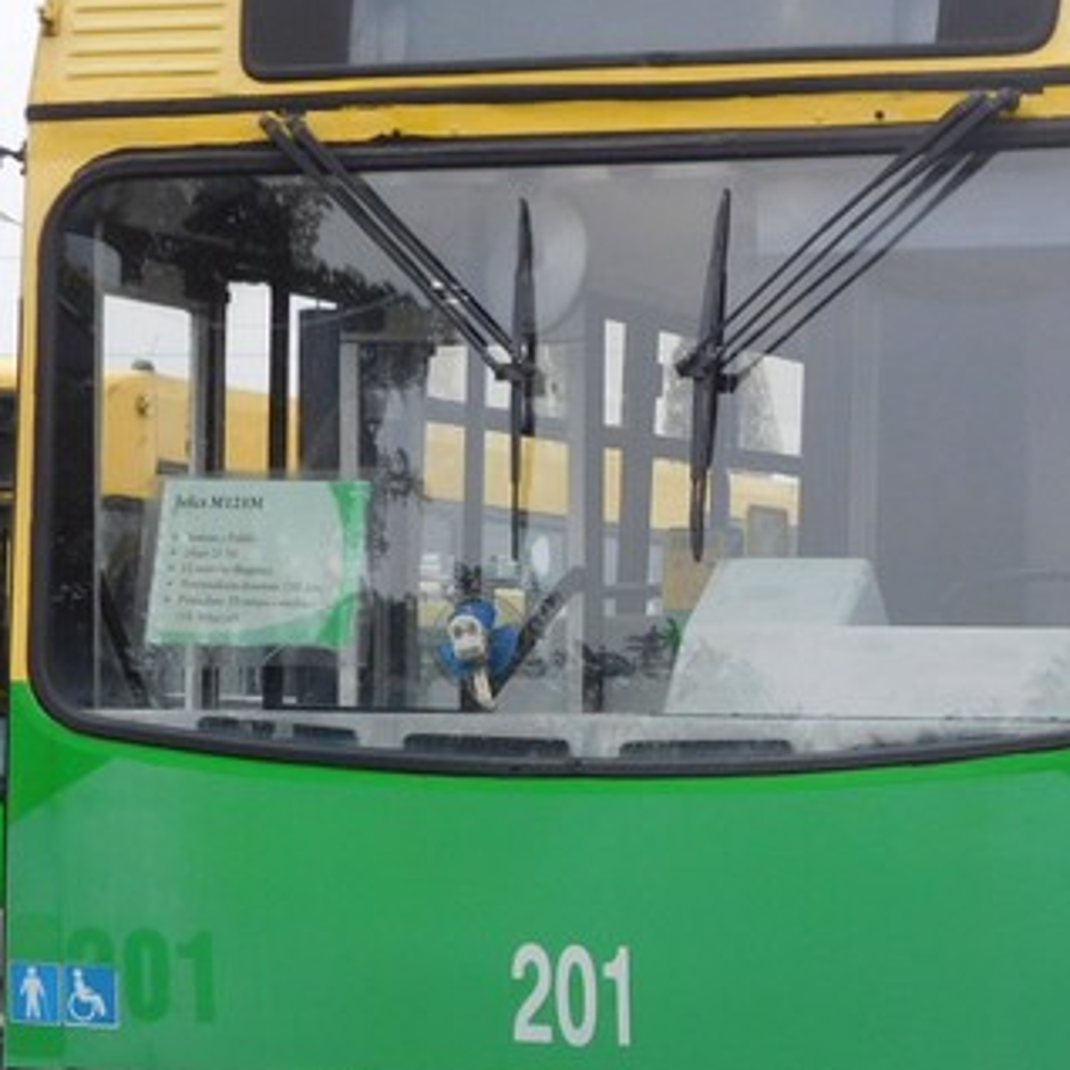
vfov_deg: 14.0
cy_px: 614
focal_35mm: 125
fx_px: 4371
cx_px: 972
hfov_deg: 13.8
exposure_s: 1/400
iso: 125
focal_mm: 8.9
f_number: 4.1
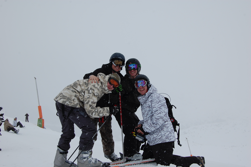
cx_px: 126
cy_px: 84
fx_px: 324
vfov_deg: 28.9
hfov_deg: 42.4
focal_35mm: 46
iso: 200
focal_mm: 31
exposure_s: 1/400
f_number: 10
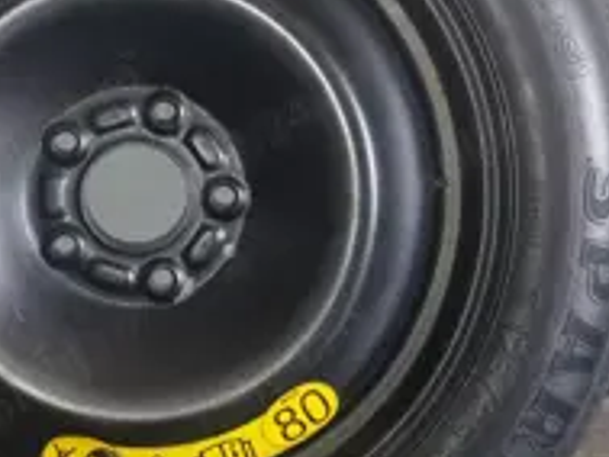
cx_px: 148
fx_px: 968
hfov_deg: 34.2
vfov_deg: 26.6
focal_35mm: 55
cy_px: 193
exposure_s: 1/100
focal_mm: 6.24
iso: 503
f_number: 1.8
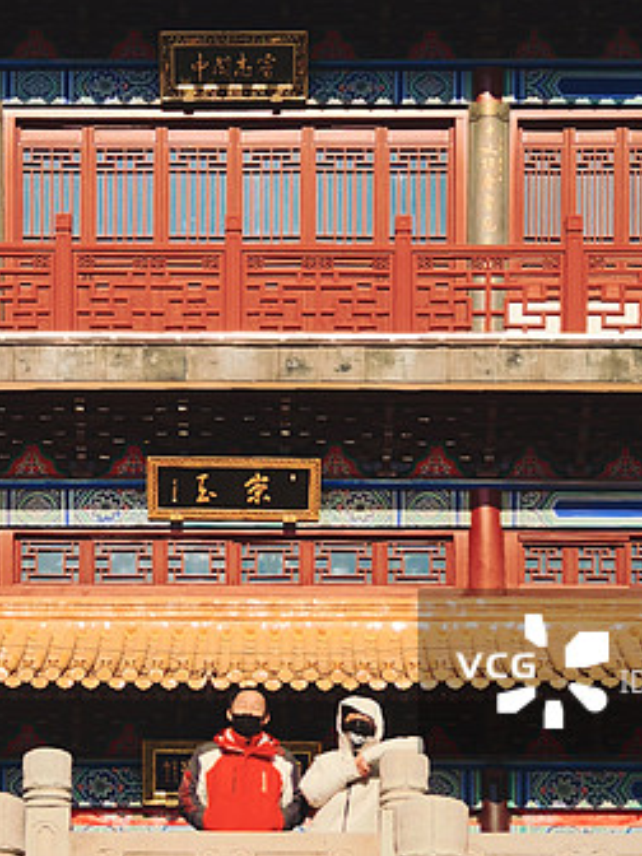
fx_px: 2770
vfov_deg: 17.4
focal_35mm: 112
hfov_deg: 13.2
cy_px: 194
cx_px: 222
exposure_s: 1/1829
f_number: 1.8
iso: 50
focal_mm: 8.67
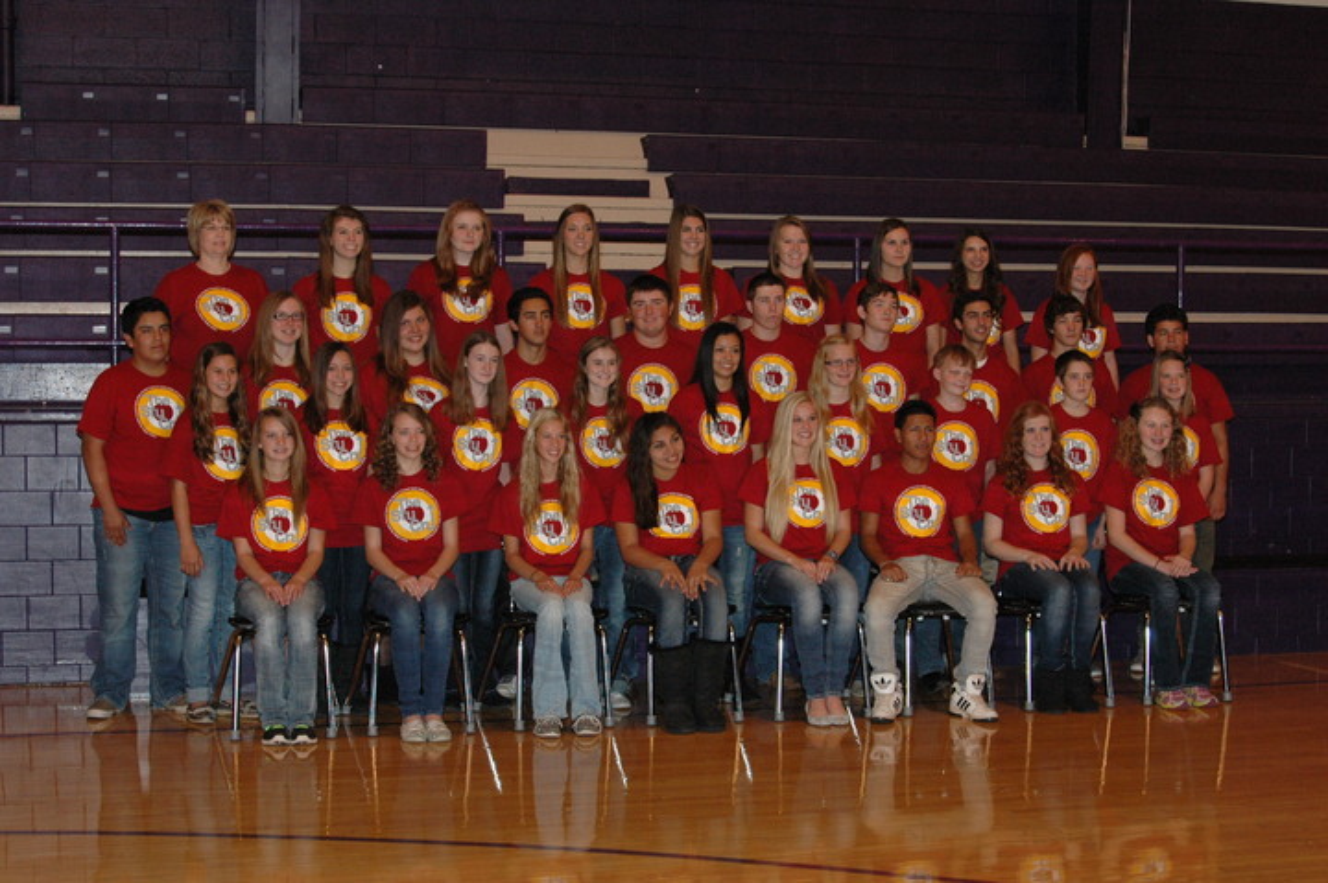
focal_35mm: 57
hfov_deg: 35.1
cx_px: 664
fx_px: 2101
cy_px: 442
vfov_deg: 23.7
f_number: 5.6
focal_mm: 38
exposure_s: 1/60
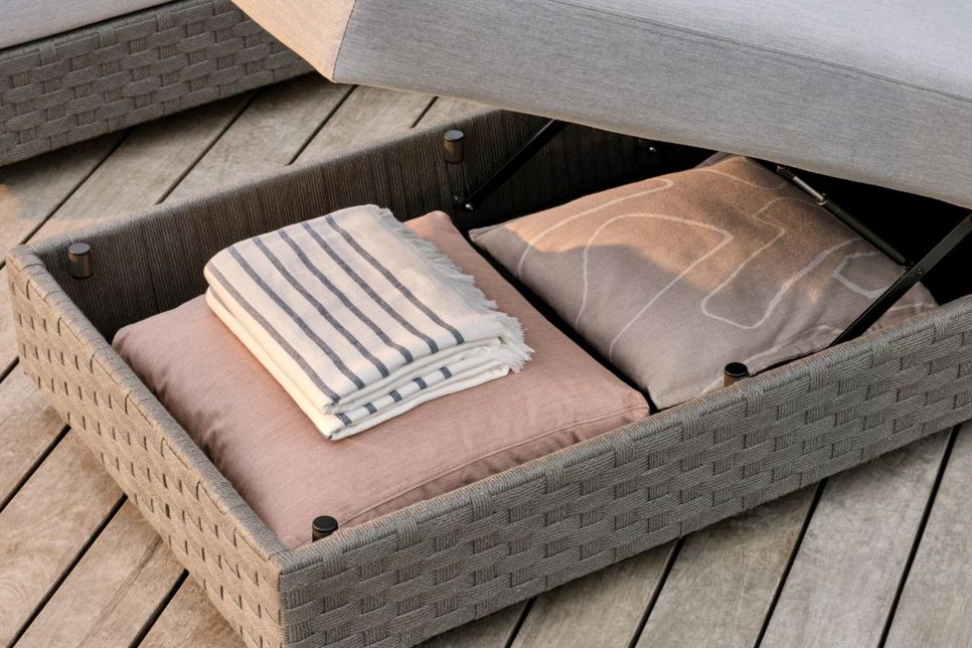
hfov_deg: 22.9
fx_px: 2403
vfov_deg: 15.4
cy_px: 320
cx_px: 498
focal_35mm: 89
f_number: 8
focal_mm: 56
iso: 200
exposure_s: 1/80
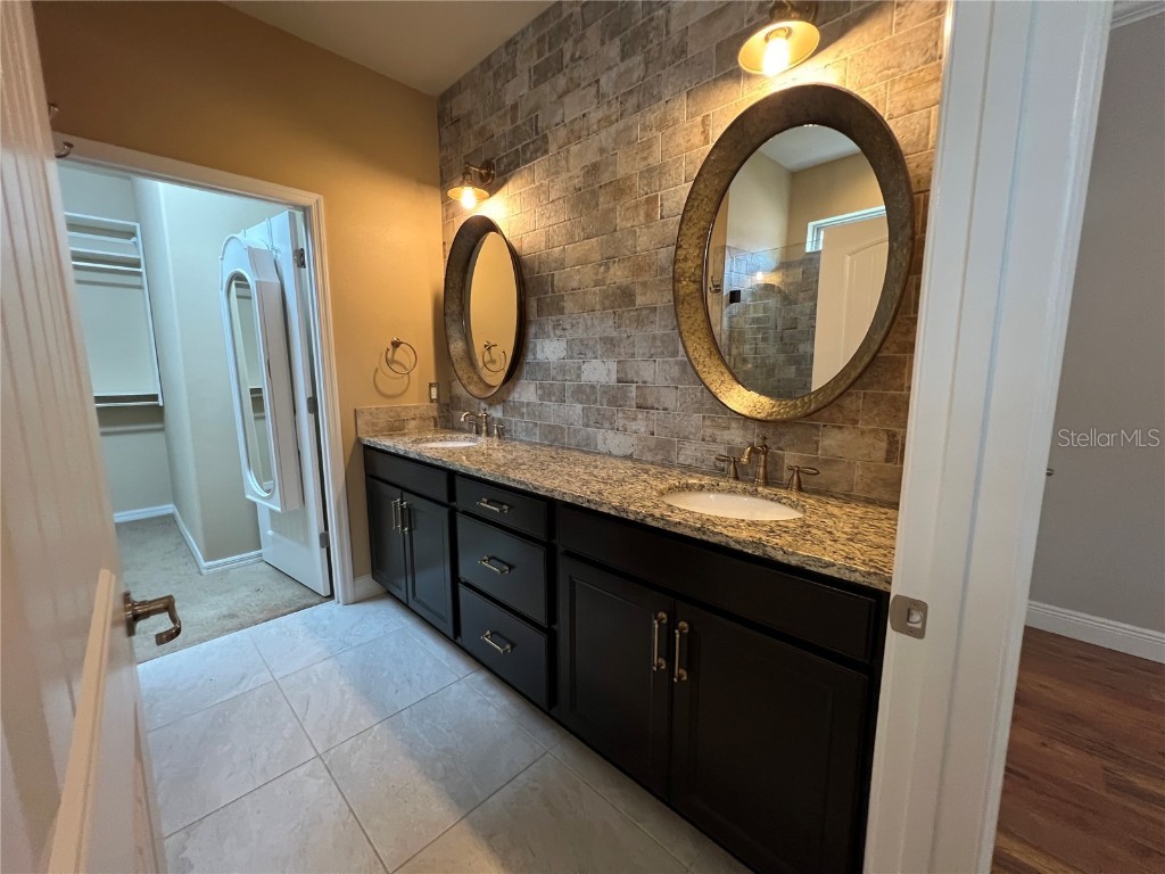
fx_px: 438
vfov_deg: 89.9
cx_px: 582
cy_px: 437
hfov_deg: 106.2
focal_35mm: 13
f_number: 1.8
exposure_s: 1/60
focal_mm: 1.57
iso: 500
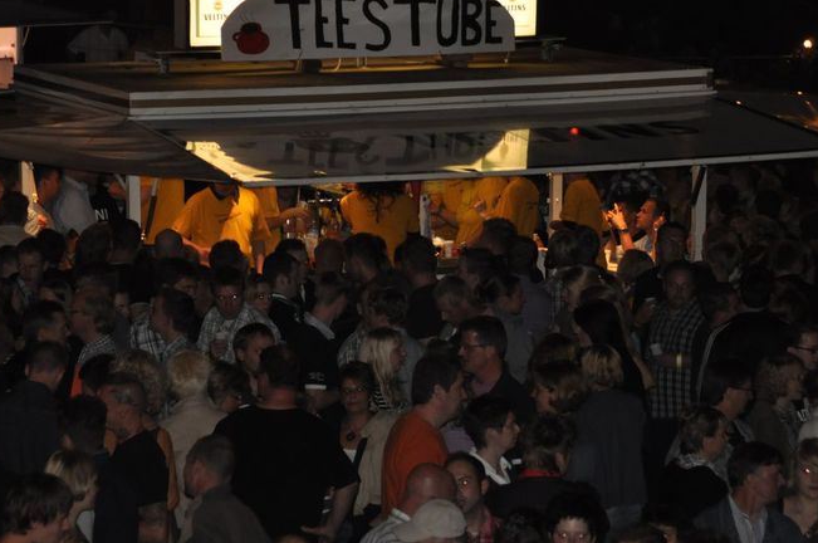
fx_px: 3553
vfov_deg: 8.7
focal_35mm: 157
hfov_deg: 13.1
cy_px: 314
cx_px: 367
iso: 800
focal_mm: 85
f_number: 5.6
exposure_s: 1/60
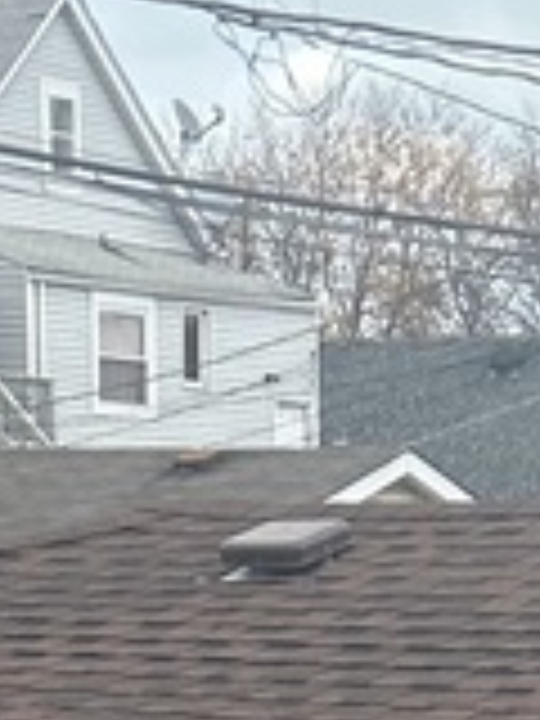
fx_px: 3640
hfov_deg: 8.4
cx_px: 562
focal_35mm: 175
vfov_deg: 9.0
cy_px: 2218
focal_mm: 5.7
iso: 50
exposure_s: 1/840
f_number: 1.5
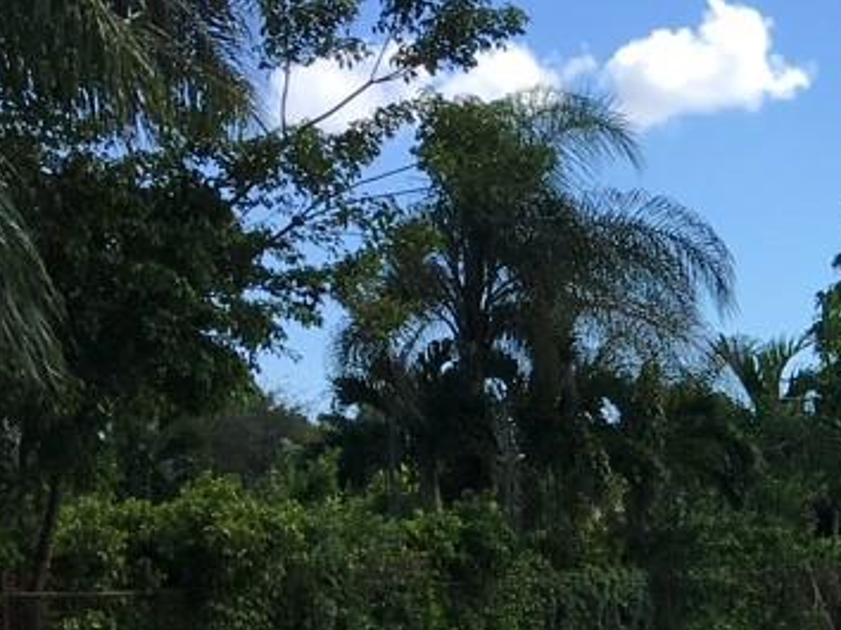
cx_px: 1295
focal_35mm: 105
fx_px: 2549
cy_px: 720
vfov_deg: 13.7
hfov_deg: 16.8
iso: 25
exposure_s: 1/1115
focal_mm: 4.15
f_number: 2.2
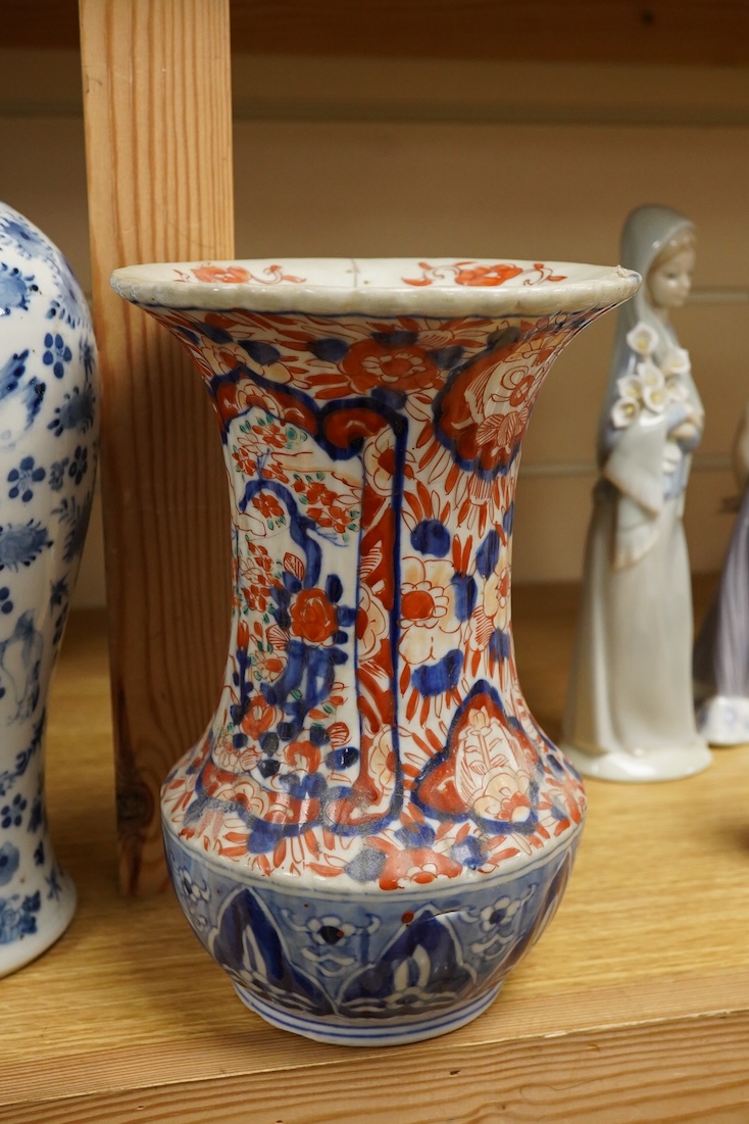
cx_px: 377
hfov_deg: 29.2
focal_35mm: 46
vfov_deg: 42.7
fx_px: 1435
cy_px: 555
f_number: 10
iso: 2500
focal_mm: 30
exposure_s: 1/160
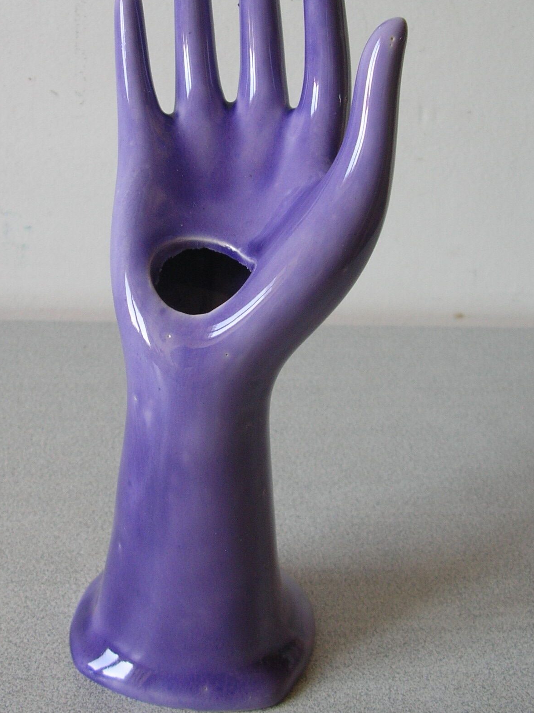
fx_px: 1050
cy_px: 275
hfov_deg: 28.5
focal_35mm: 51
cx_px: 232
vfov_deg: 37.3
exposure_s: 1/28.1
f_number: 2.8
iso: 50
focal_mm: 5.8
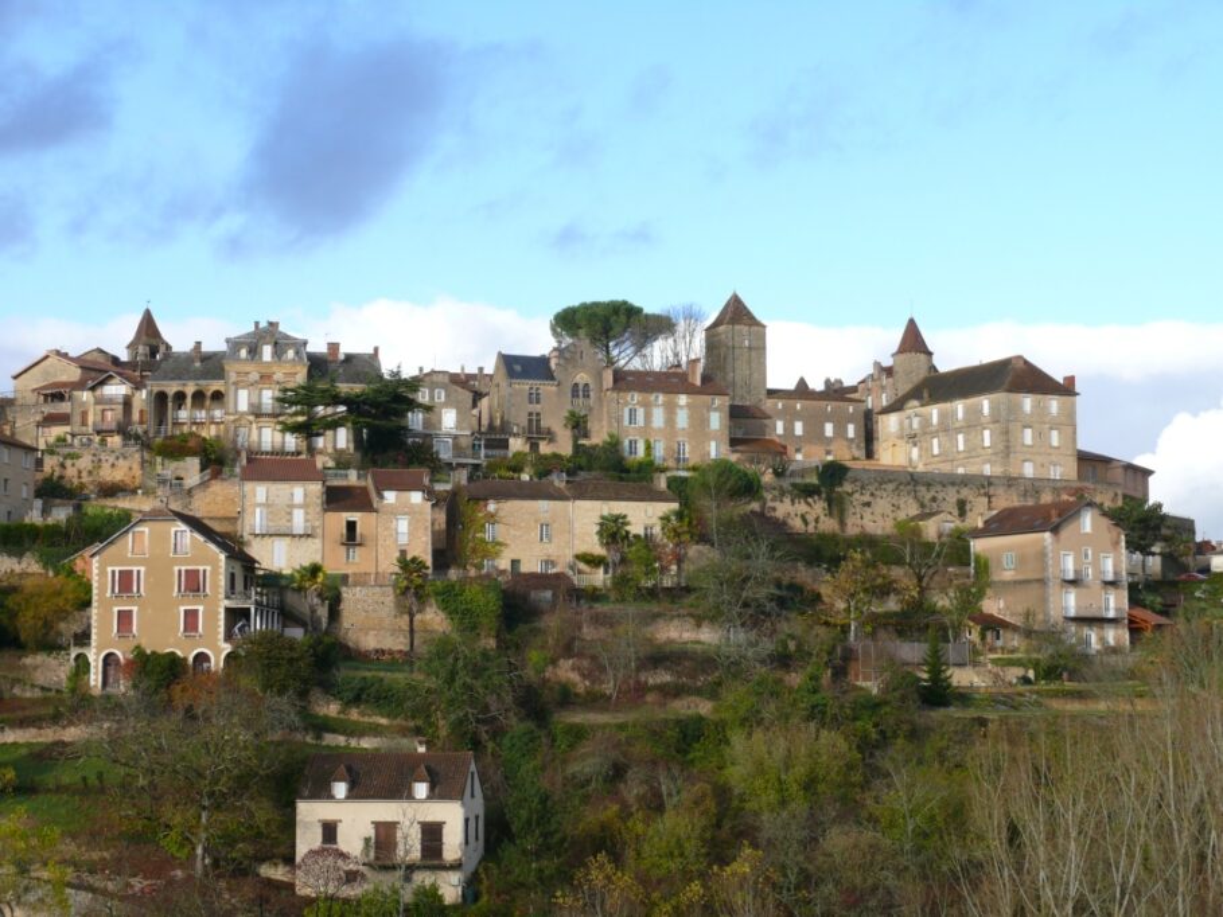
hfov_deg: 29.8
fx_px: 2297
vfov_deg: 22.6
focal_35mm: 65
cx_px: 612
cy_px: 458
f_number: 5.6
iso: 100
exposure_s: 1/200
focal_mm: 13.8
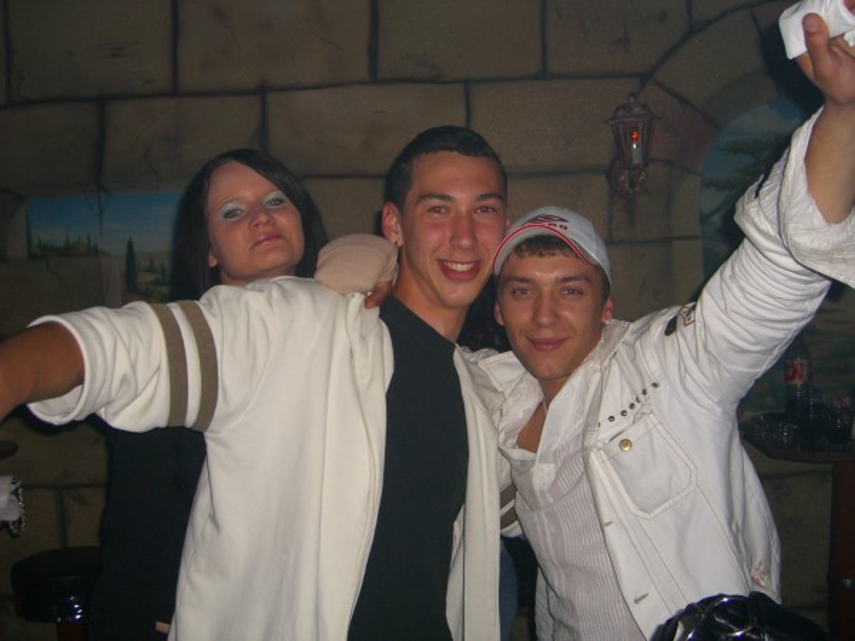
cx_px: 428
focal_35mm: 38
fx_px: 939
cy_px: 320
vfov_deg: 37.7
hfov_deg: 49.0
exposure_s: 1/60
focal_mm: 7.9
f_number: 2.8
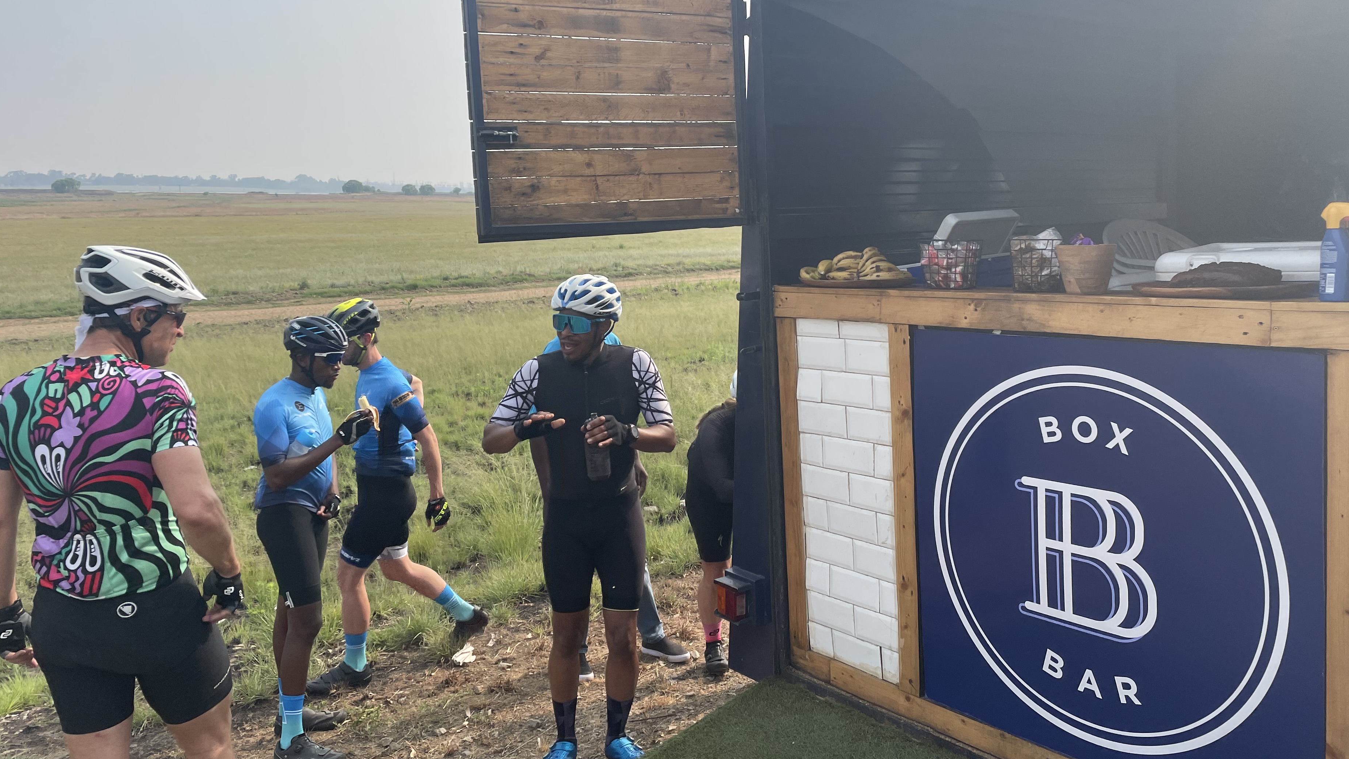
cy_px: 323
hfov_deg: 62.6
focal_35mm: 31
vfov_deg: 37.7
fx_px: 1109
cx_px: 664
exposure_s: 1/3205
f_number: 1.6
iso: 32
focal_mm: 4.2
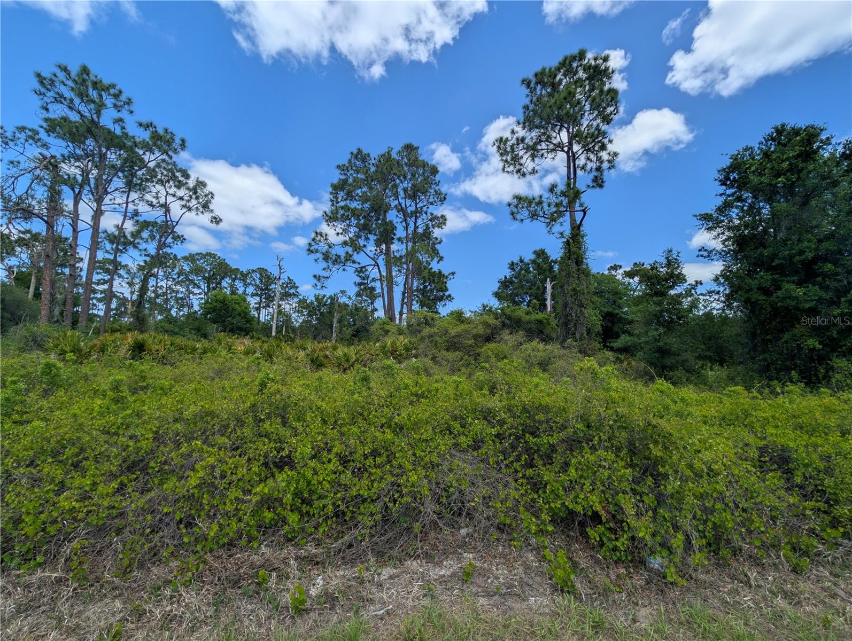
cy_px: 320
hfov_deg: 110.5
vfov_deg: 94.6
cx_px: 426
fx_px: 296
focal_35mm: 12
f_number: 1.7
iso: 43
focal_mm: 2.02
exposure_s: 1/2882
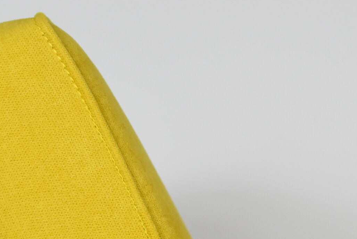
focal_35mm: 218
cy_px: 329
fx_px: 2164
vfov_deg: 6.3
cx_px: 134
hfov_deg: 9.4
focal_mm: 50
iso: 900
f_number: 5.6
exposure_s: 1/125
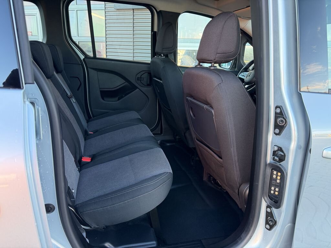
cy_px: 124
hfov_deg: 71.6
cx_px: 166
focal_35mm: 24
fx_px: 229
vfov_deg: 56.8
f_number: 1.78
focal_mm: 6.76
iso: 200
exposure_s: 1/77
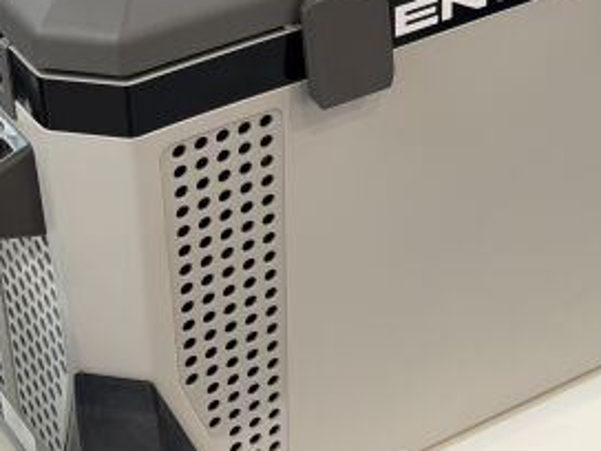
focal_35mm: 103
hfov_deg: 19.1
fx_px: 1788
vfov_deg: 14.3
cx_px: 342
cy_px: 82
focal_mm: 6.76
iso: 64
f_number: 1.78
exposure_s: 1/50
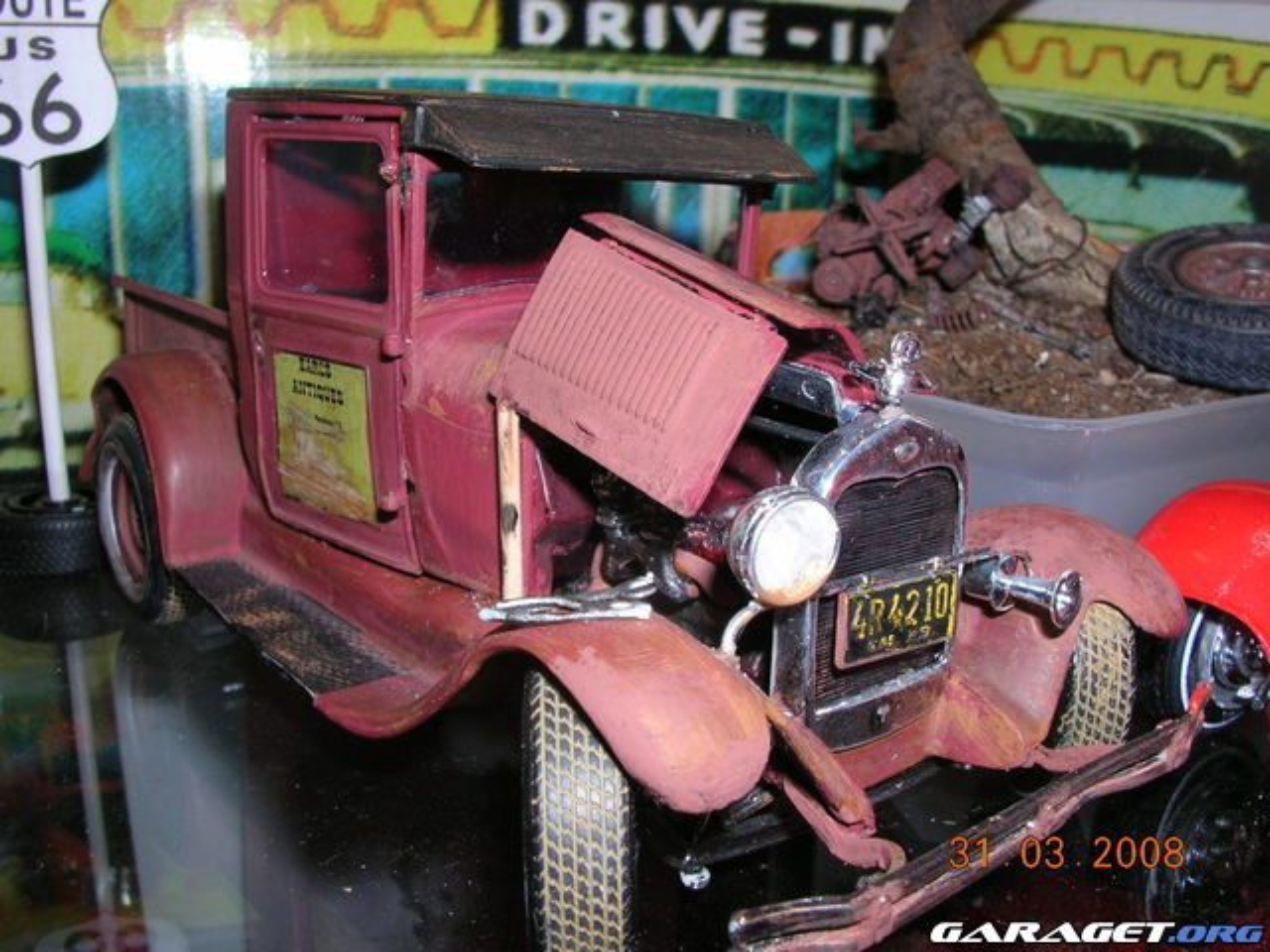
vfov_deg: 40.7
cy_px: 476
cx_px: 635
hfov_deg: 52.6
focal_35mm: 35
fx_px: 1284
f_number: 5.6
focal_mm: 5.8
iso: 50
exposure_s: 1/60.1
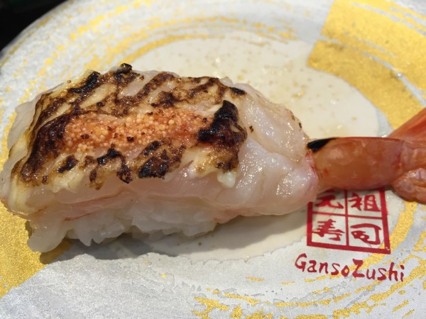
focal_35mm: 29
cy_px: 160
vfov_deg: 48.2
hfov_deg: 61.7
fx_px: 357
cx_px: 213
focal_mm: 4.15
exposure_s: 1/30
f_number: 2.2
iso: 80
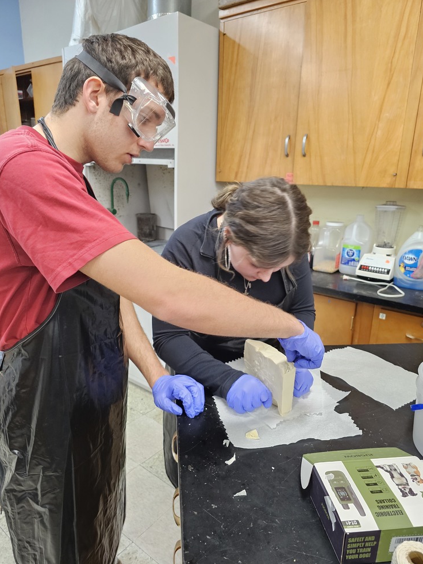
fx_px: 391
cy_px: 290
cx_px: 209
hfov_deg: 56.8
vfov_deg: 71.6
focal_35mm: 24
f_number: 1.7
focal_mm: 6.3
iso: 640
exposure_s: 1/60
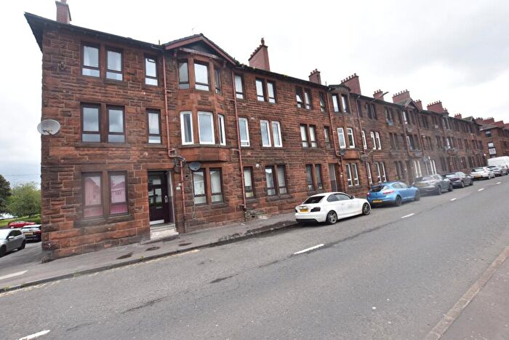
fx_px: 212
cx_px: 254
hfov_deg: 100.4
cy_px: 170
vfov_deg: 77.4
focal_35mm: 15
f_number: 5.6
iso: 100
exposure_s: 1/125
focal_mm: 10
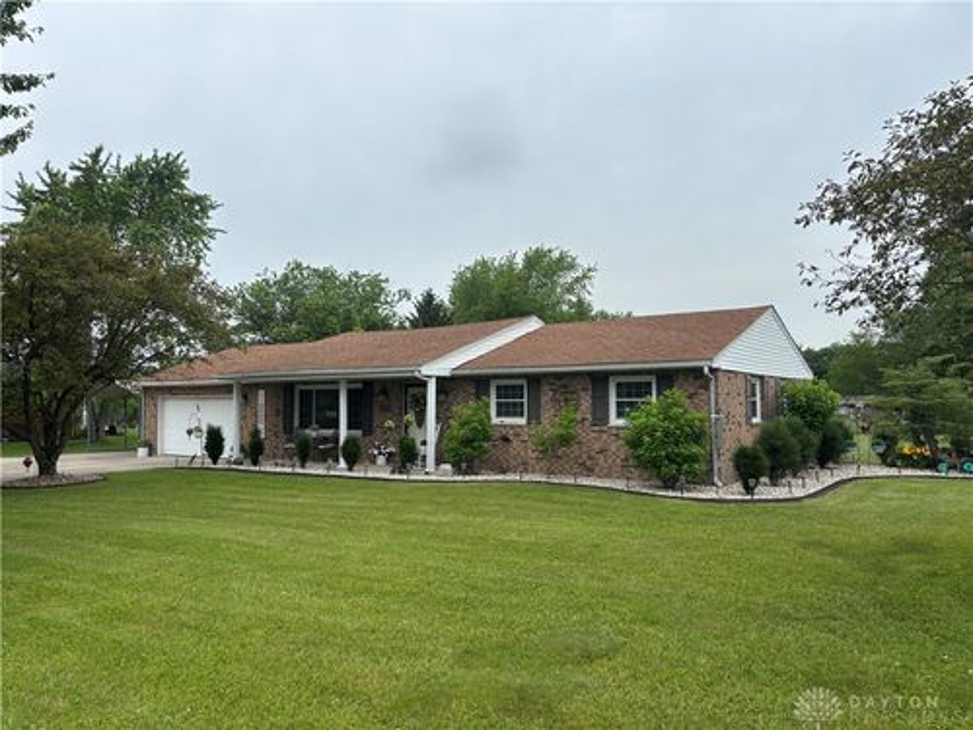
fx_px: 731
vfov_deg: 53.1
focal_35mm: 26
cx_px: 486
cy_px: 365
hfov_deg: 67.3
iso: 50
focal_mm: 5.96
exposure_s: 1/2710
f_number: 1.6
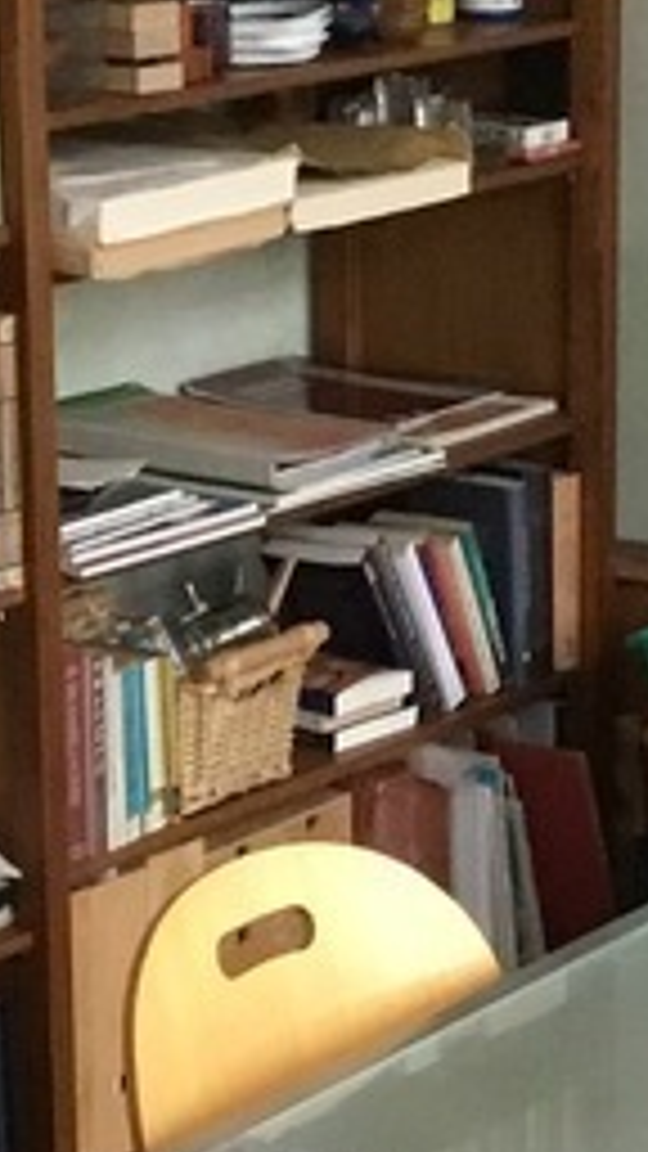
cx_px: 194
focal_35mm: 135
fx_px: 4124
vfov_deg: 15.9
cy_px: 680
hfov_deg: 9.0
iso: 250
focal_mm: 3.3
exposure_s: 1/25
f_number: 2.4
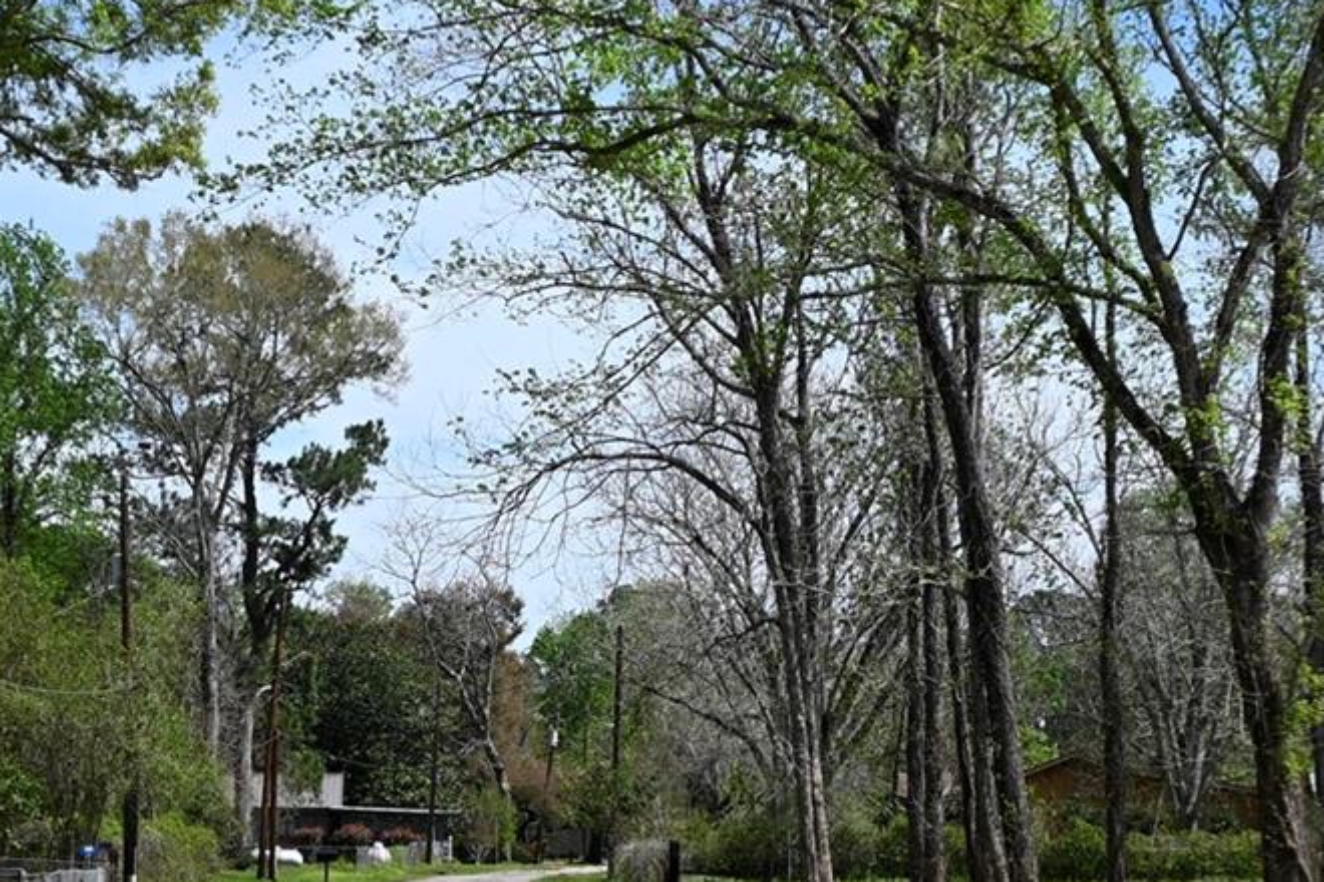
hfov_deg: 16.9
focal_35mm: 121
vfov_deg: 11.3
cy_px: 781
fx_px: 4450
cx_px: 528
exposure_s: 1/320
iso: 100
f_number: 9
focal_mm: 26
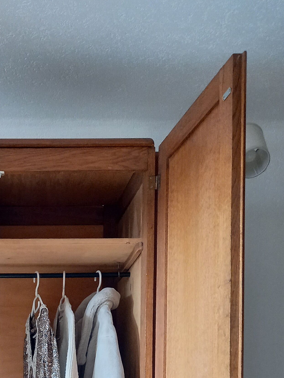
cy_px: 451
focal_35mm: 60
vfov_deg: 28.2
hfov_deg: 23.2
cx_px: -11
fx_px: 656
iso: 320
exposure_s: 1/25
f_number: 2
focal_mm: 4.6
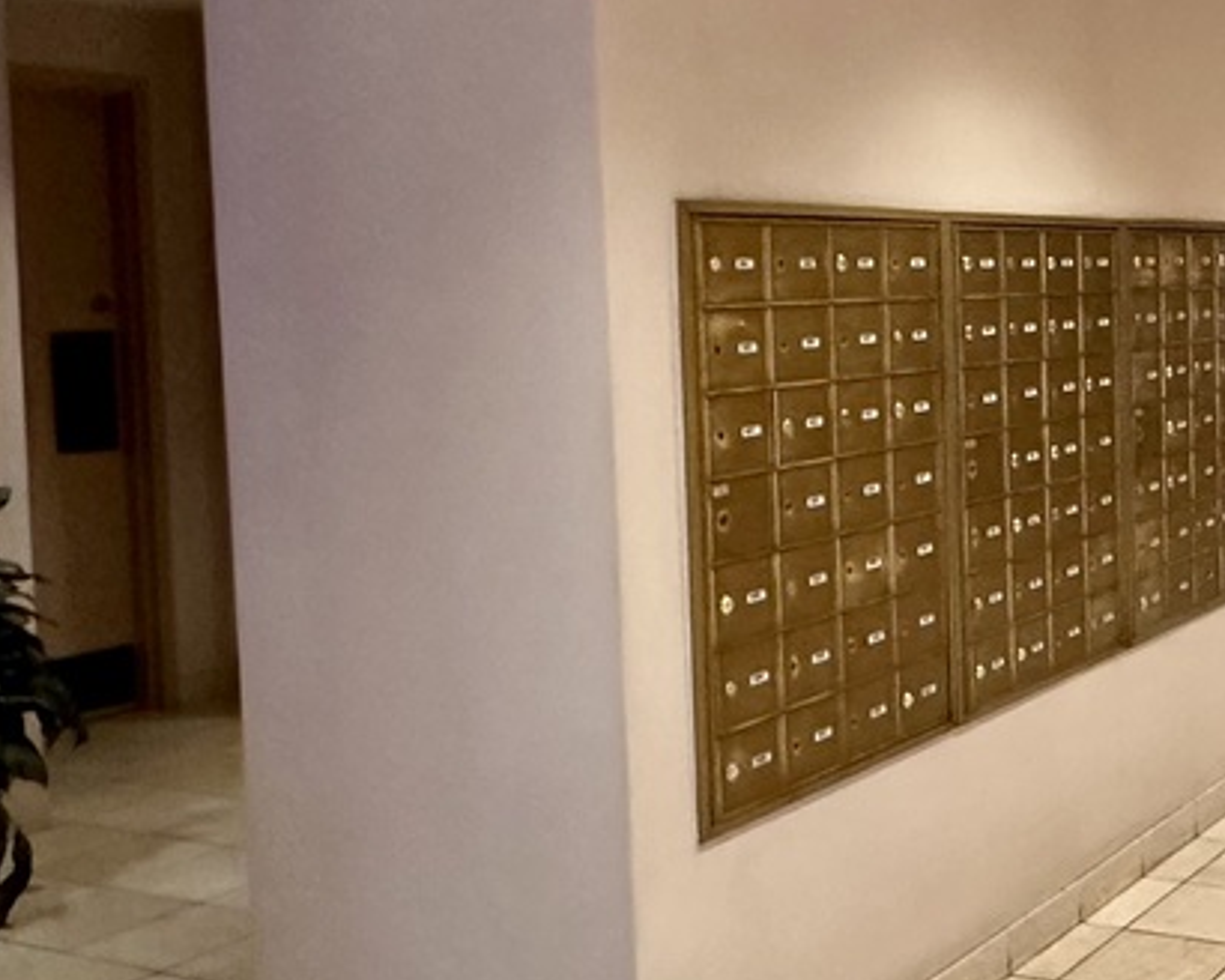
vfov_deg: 31.3
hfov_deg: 34.0
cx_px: 1324
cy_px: 368
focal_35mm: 48
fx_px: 1740
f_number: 2.2
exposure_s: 1/60
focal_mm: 2.22
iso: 400
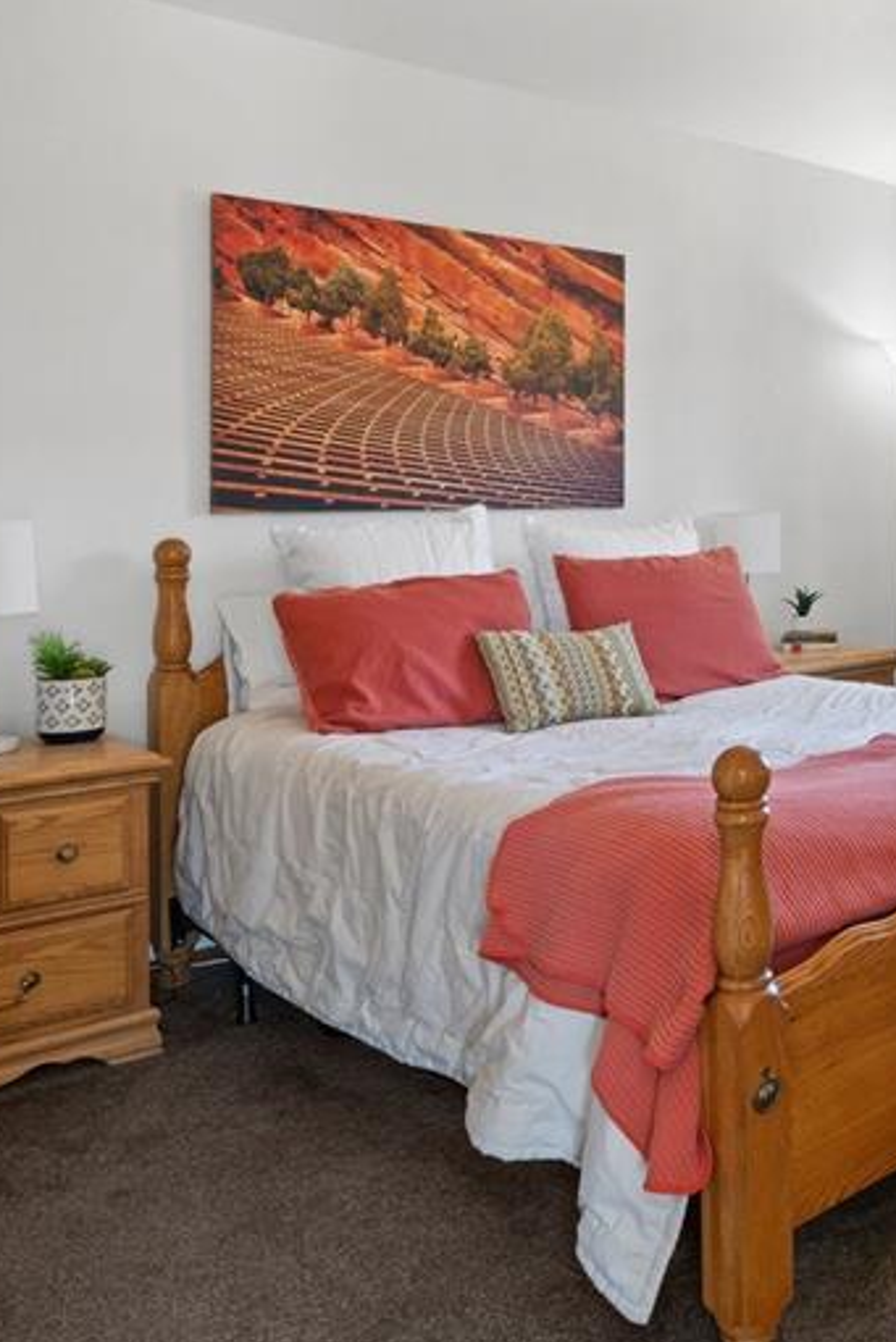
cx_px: 968
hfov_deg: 34.1
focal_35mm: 34
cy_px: 488
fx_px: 1268
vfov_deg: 55.0
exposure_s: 1/8
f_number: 8
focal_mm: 17
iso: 400
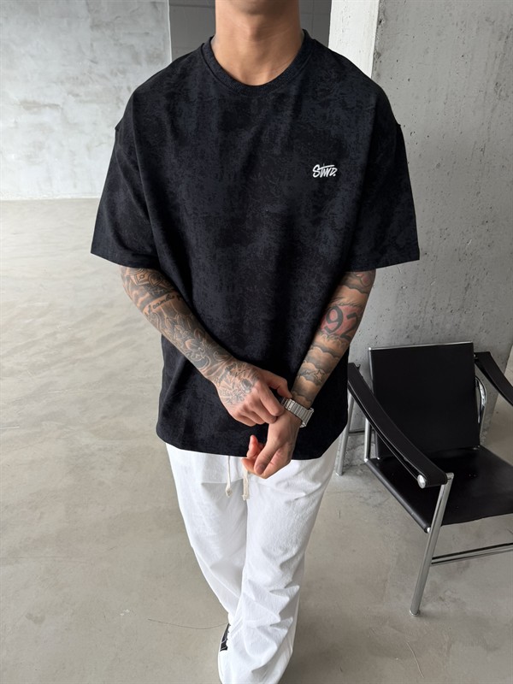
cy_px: 342
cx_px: 256
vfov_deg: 71.6
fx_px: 474
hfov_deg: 56.8
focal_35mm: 24
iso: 64
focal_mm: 6.76
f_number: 1.78
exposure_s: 1/182
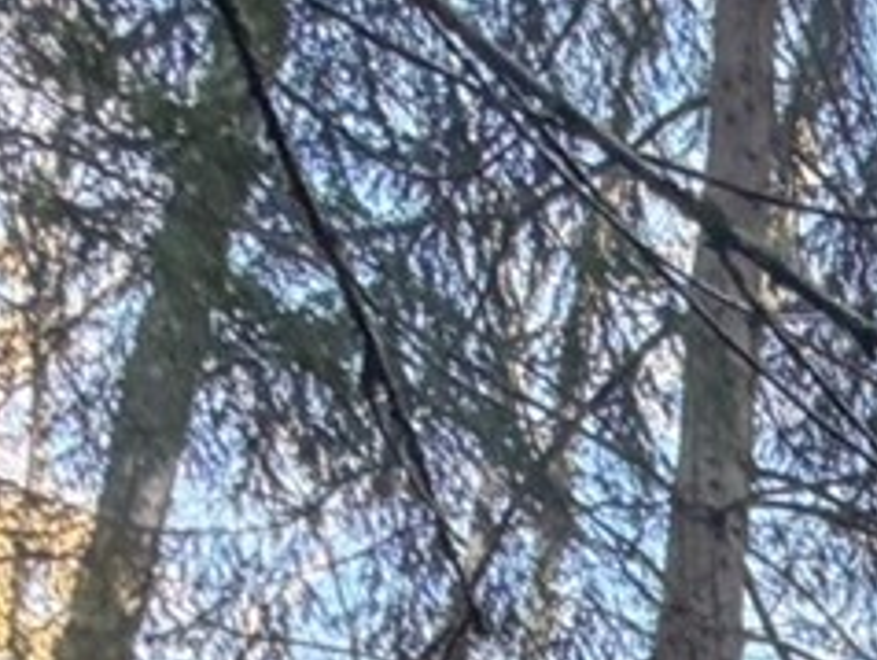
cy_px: 2205
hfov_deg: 15.2
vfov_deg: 9.8
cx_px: 1924
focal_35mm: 94
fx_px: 2384
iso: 320
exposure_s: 1/121
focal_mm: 2.22
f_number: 2.2
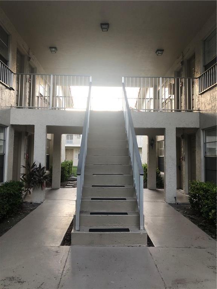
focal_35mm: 28
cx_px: 108
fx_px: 234
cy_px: 144
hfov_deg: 49.7
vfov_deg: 63.4
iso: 40
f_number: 1.8
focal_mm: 4
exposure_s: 1/20
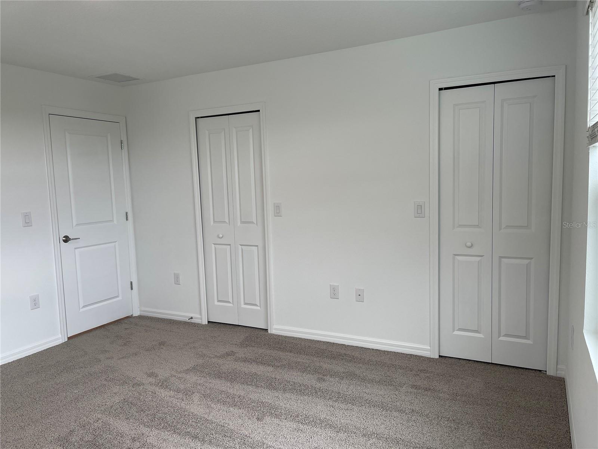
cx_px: 299
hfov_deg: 67.3
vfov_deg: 53.1
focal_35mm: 26
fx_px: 449
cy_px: 224
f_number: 1.6
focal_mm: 5.1
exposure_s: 1/120
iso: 80
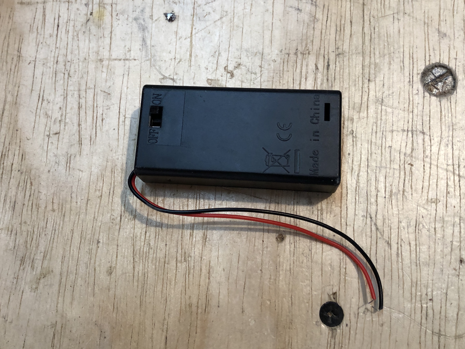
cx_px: 211
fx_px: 537
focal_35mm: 40
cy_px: 150
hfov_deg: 46.7
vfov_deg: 35.9
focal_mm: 3.99
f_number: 1.8
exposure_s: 1/30
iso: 40
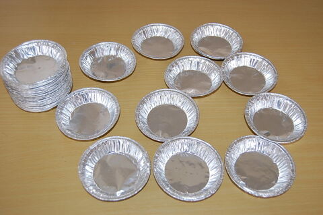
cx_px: 162
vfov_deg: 36.8
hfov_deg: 53.2
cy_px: 108
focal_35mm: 36
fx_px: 323
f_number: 4
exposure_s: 1/60
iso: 360
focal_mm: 24
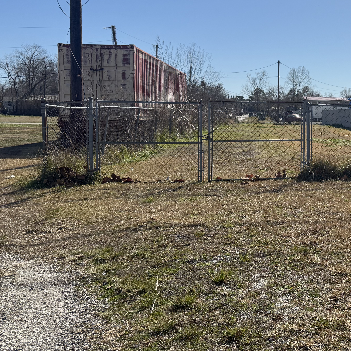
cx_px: 345
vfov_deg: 37.2
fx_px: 516
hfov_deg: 34.4
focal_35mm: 45
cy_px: 122
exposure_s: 1/6711
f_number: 1.78
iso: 125
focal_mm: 6.76
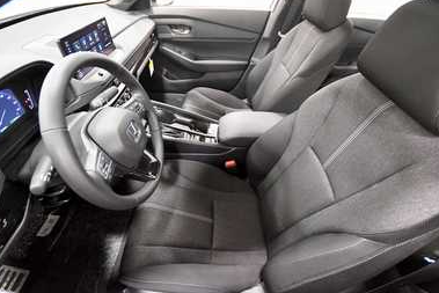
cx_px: 218
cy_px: 142
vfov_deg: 64.6
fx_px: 232
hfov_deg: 86.9
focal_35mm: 19
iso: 3600
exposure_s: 1/60
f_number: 4.5
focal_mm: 12
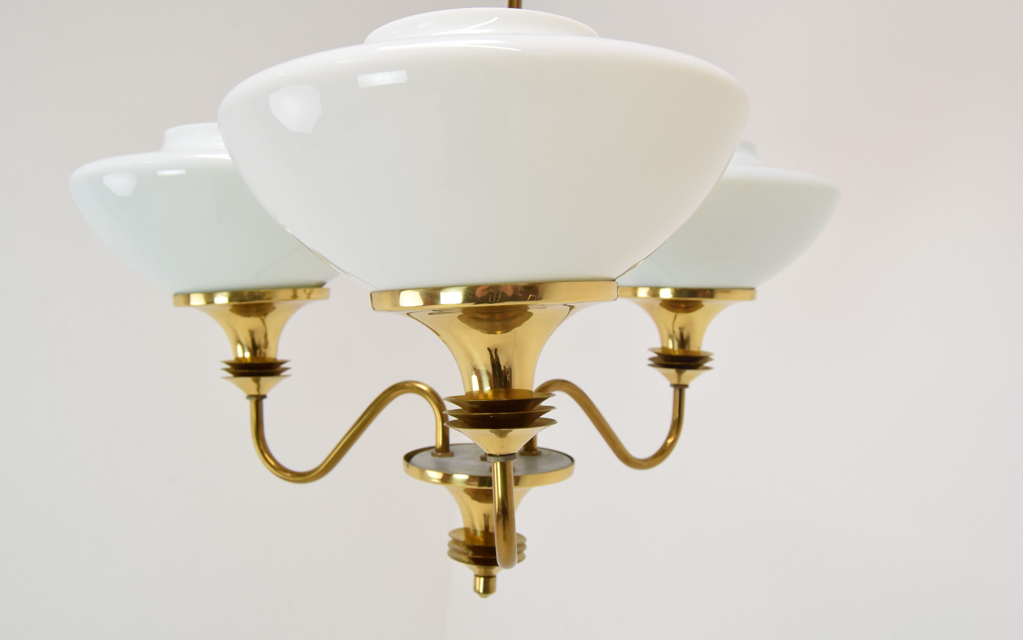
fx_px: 948
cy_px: 307
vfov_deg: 37.3
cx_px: 508
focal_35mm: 34
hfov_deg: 56.7
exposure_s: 1/250
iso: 1600
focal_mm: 22
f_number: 8
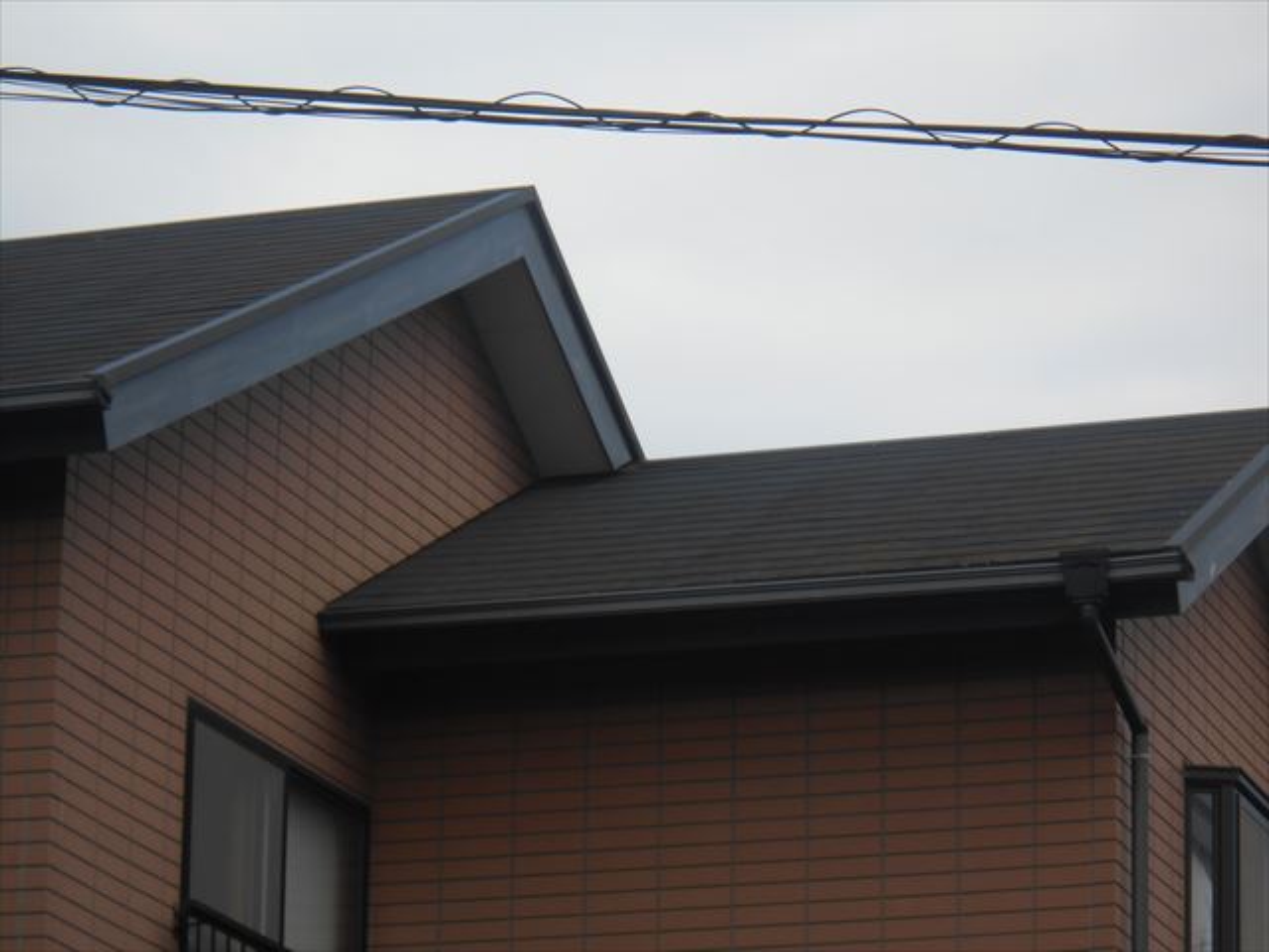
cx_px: 634
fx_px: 5719
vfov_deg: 9.5
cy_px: 476
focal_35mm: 156
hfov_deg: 12.7
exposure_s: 1/200
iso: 80
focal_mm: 27.6
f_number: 6.5
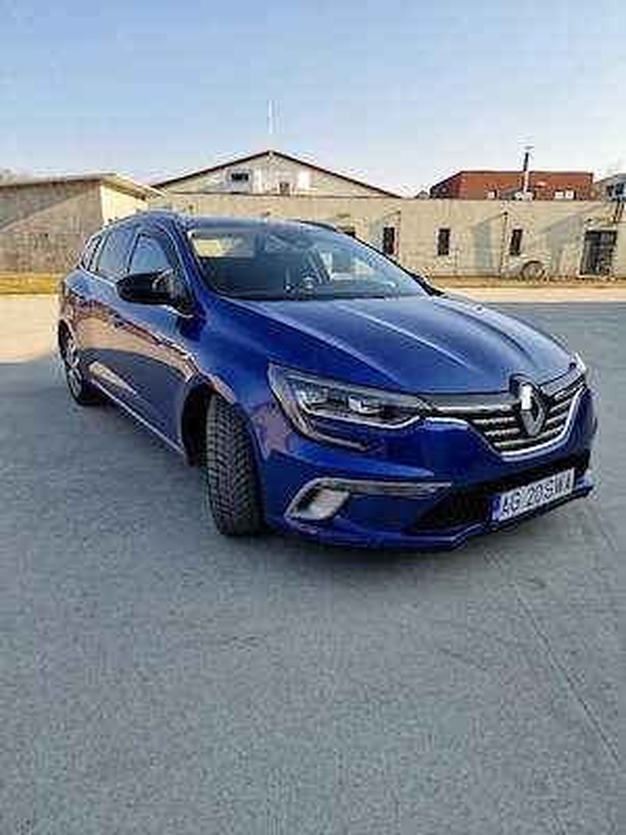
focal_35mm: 23
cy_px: 418
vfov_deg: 73.9
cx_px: 313
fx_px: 555
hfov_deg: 58.9
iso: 50
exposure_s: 1/500
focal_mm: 6.4
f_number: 1.8
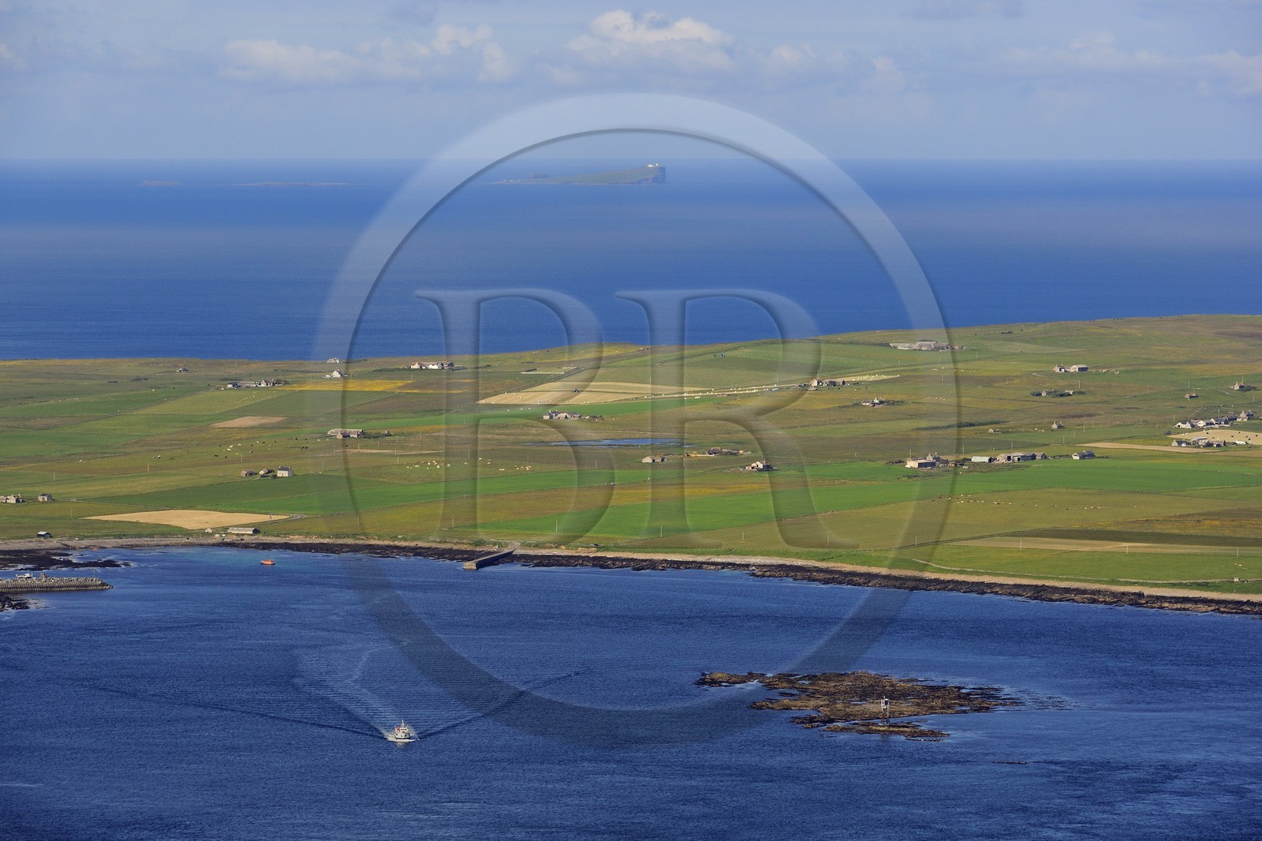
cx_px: 631
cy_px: 420
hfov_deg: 10.3
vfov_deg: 6.9
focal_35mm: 200
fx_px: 7009
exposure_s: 1/800
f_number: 10
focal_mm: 200
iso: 400
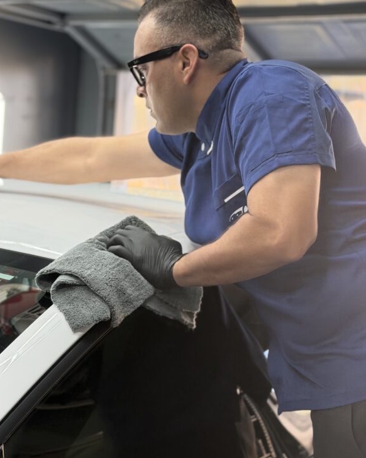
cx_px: 214
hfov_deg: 23.1
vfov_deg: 28.7
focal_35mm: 66
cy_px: 220
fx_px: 893
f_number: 1.78
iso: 125
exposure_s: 1/165
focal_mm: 6.76
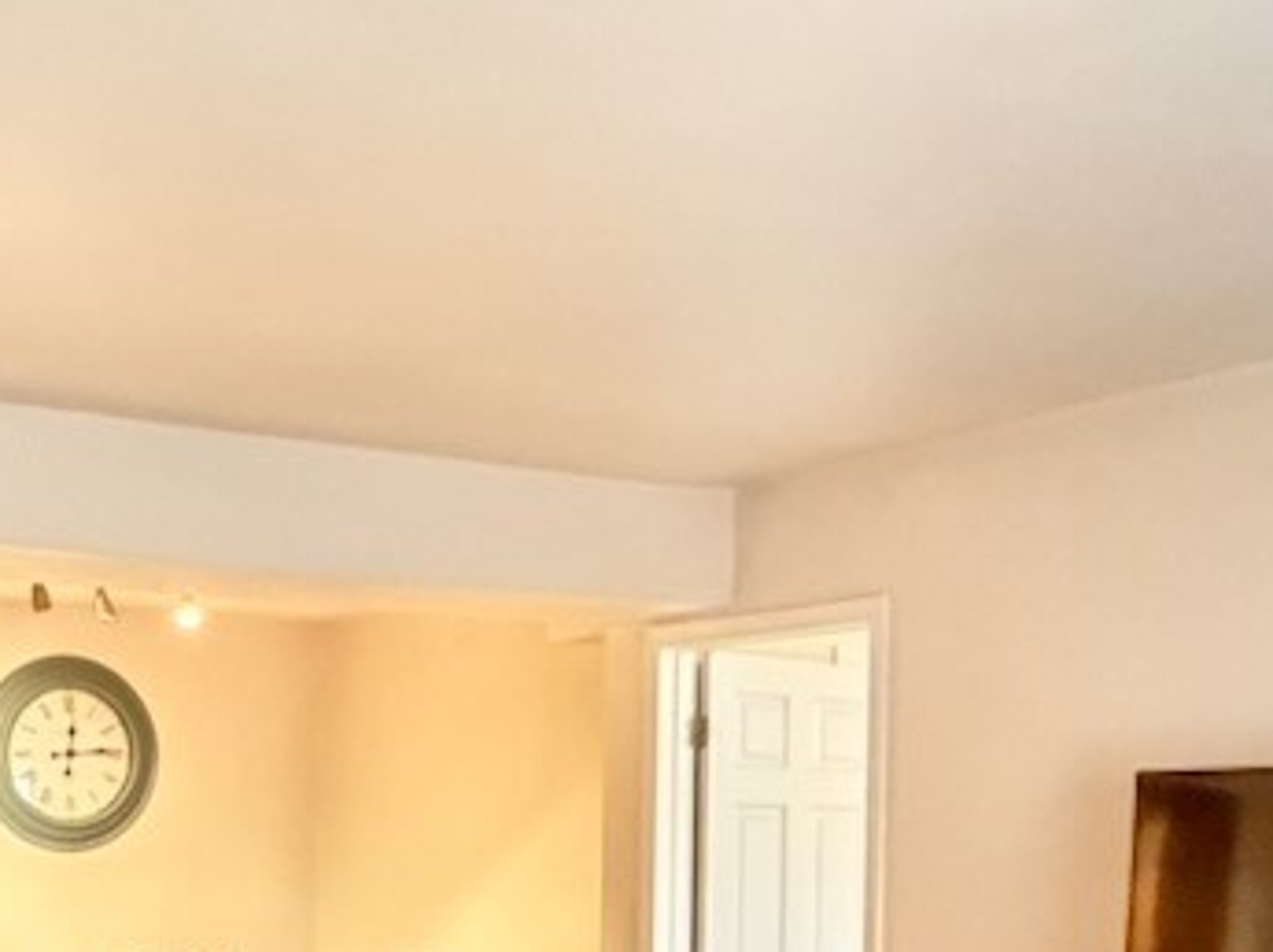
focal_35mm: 52
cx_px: 306
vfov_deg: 26.6
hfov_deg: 36.0
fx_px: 1910
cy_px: 937
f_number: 2.2
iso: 1600
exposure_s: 1/30
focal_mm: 2.22
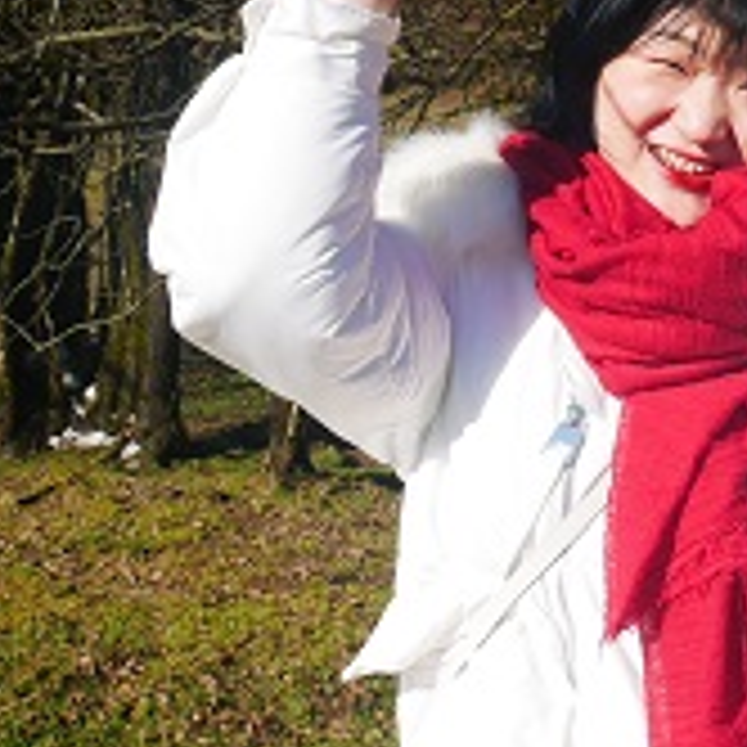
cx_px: 716
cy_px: -11
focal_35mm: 85
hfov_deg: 19.9
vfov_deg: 19.8
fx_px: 2075
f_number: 9
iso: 200
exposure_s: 1/500
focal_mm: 16
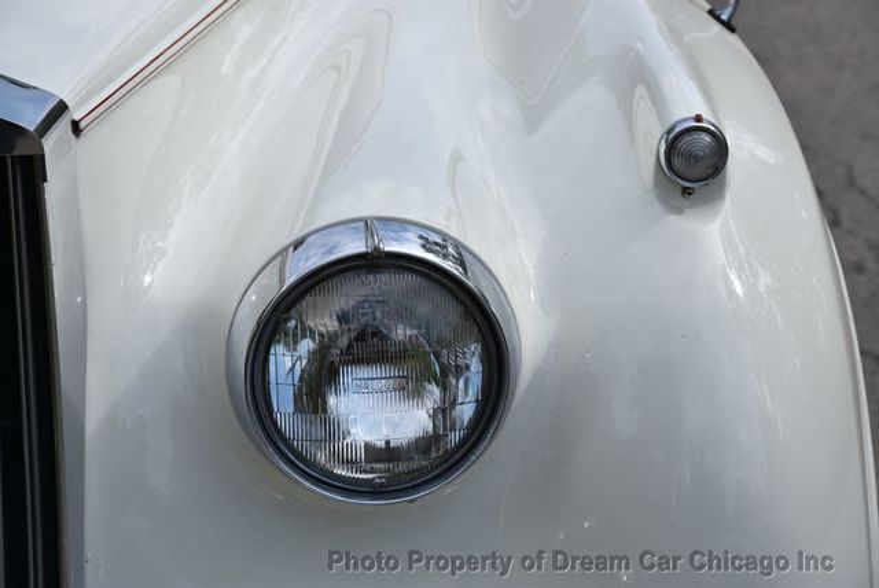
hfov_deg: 17.0
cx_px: 440
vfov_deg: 11.4
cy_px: 294
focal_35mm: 120
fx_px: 2933
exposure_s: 1/500
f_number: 8
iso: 125
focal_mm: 80
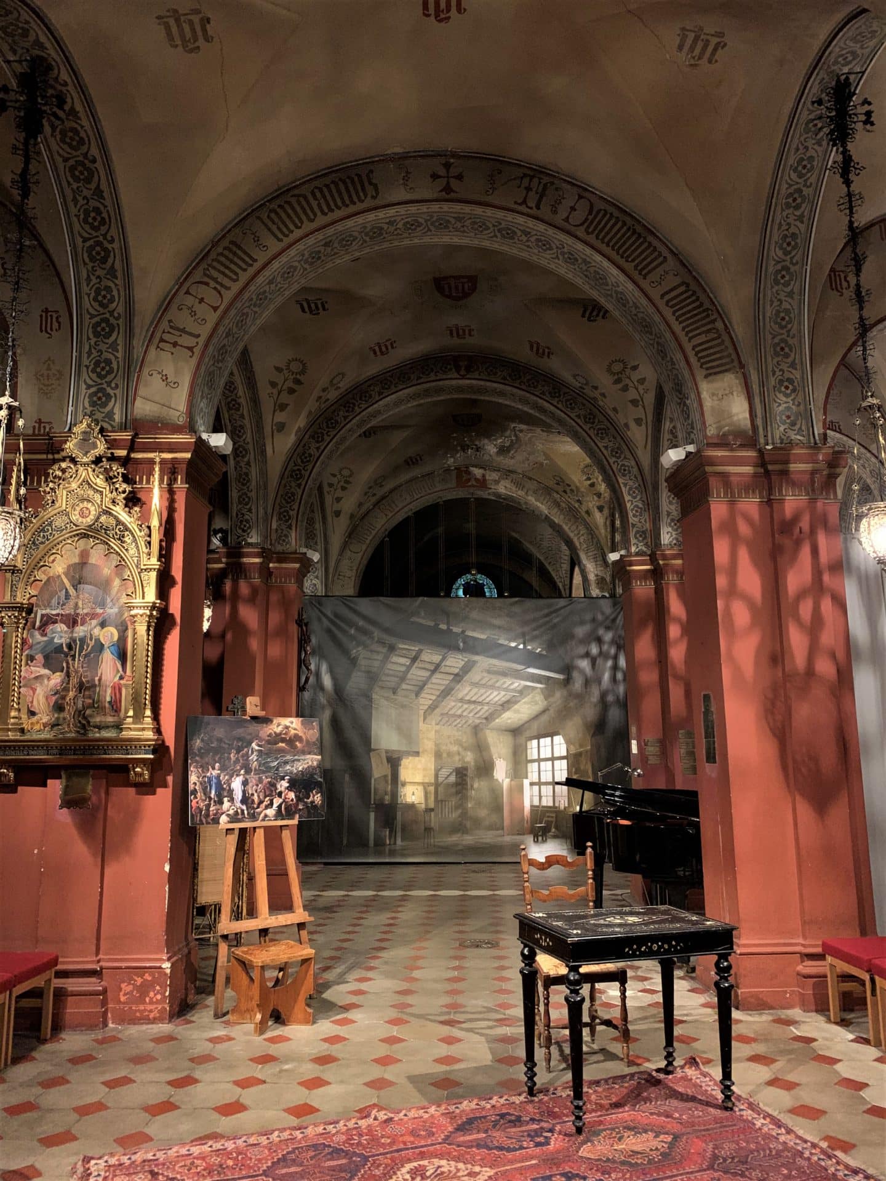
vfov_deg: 67.3
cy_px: 590
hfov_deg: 53.1
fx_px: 887
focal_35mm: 26
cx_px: 443
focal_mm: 4.25
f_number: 1.8
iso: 400
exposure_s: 1/25
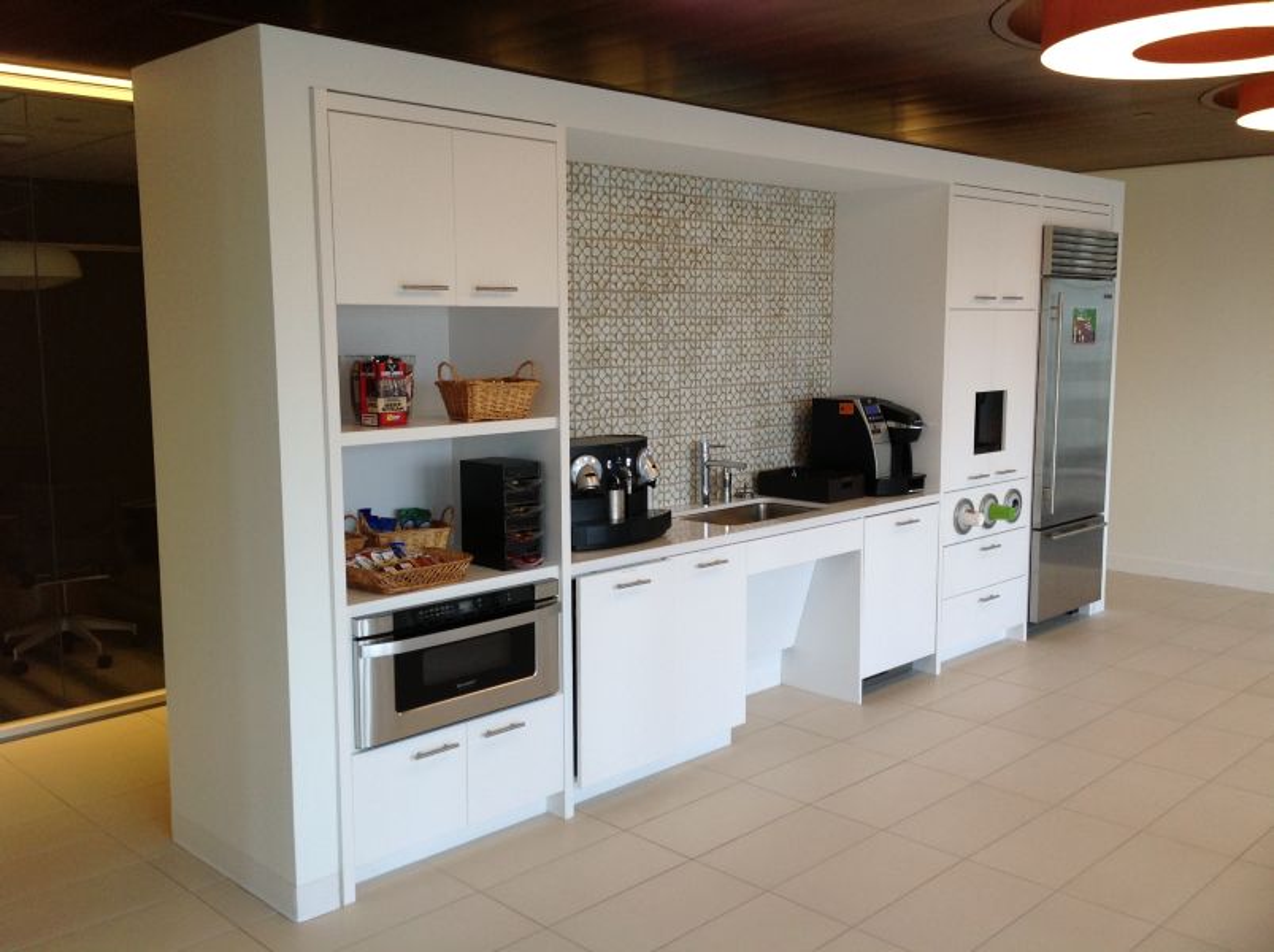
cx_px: 637
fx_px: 1286
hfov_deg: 52.7
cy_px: 476
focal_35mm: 35
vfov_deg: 40.6
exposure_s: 1/60
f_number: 2.4
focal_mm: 4.28
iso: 64
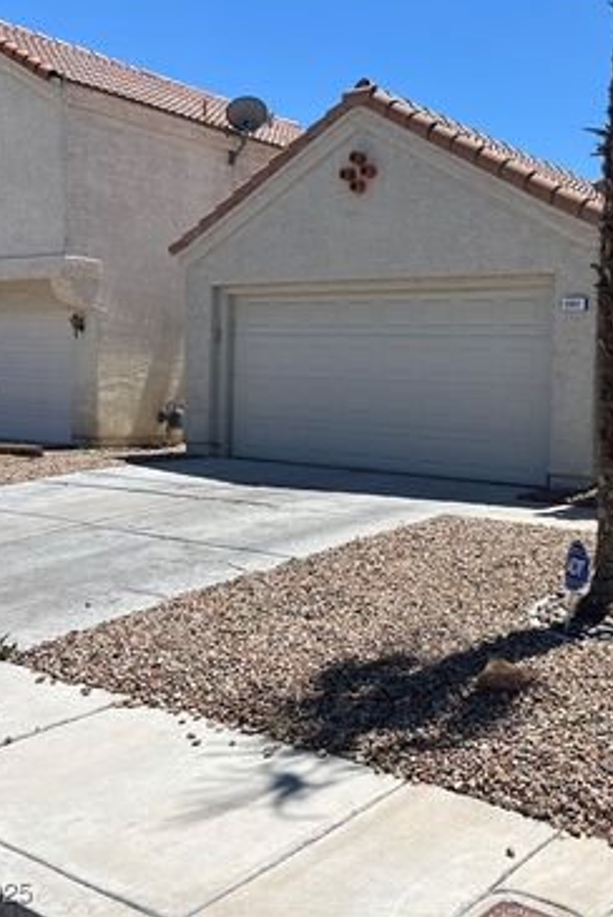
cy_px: 448
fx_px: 943
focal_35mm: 37
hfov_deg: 34.3
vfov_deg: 51.8
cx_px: 535
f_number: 1.5
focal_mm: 5.7
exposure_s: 1/4444
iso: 50
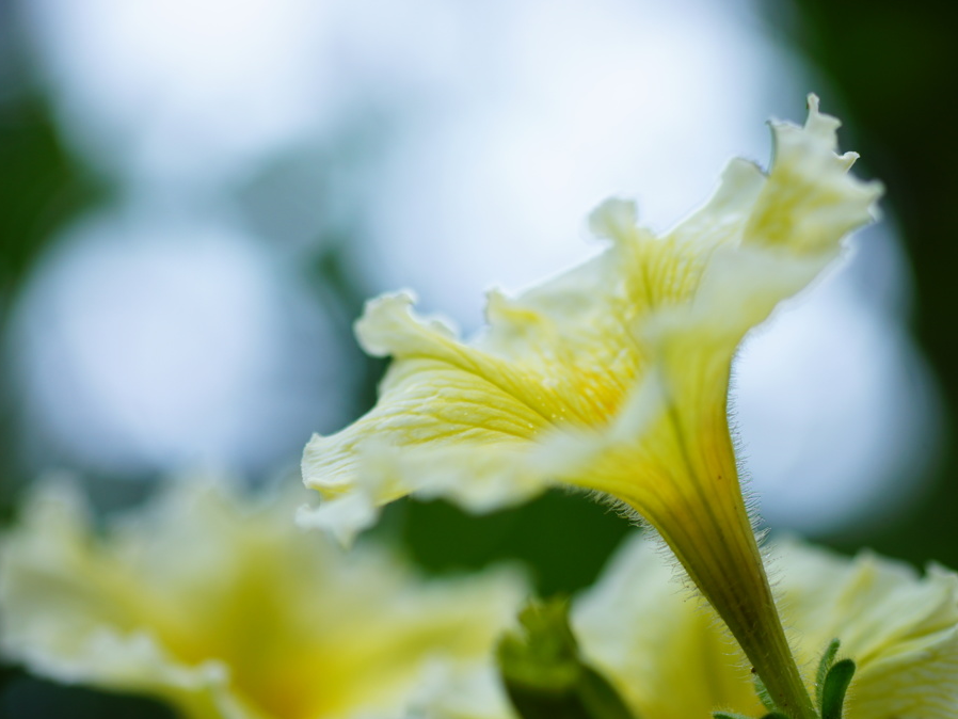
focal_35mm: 115
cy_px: 361
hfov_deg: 17.1
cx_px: 447
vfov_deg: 12.9
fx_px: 3183
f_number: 2.8
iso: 100
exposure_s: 1/400
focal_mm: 70
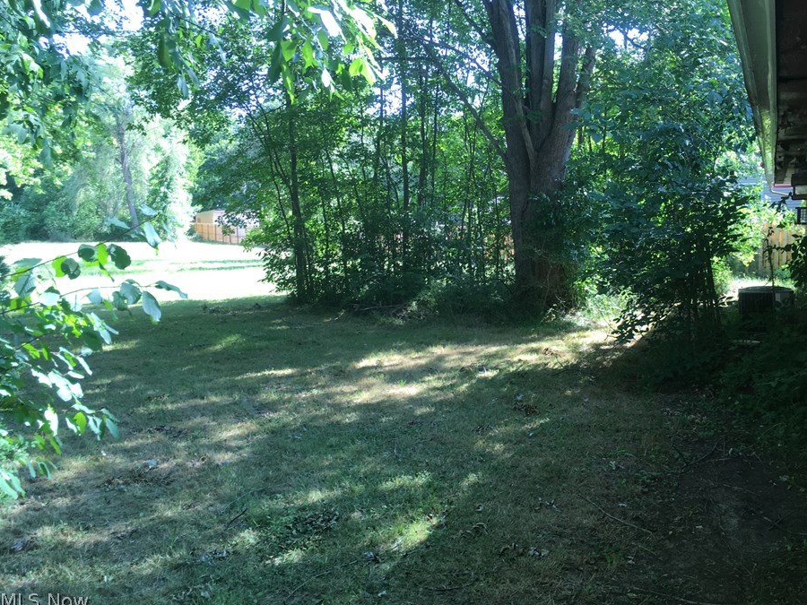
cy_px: 272
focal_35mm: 33
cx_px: 455
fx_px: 769
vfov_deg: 42.9
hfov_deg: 55.2
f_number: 2.2
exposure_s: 1/120
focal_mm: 4.15
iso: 32
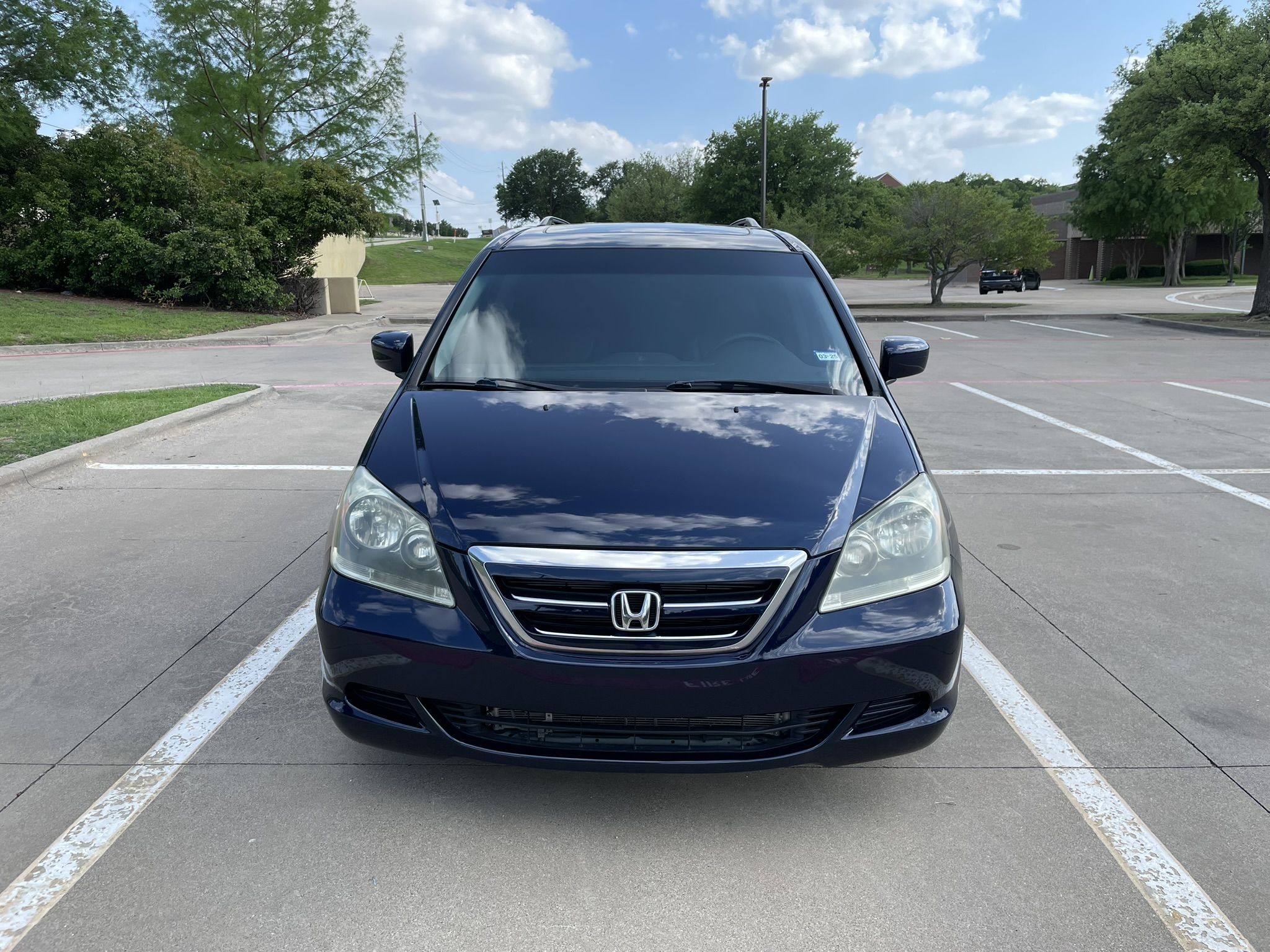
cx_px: 635
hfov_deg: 67.3
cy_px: 476
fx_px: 954
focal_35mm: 26
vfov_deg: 53.1
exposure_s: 1/1416
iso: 32
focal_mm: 4.2
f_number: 1.6
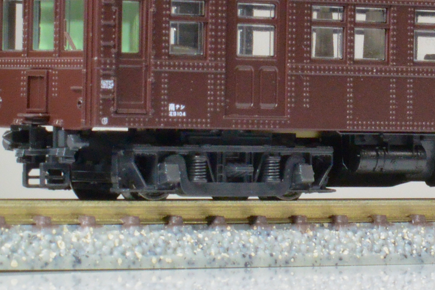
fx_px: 3408
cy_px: 94
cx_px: 429
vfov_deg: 4.9
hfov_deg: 7.3
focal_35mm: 282
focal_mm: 40
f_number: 20
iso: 800
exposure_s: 1/2.5
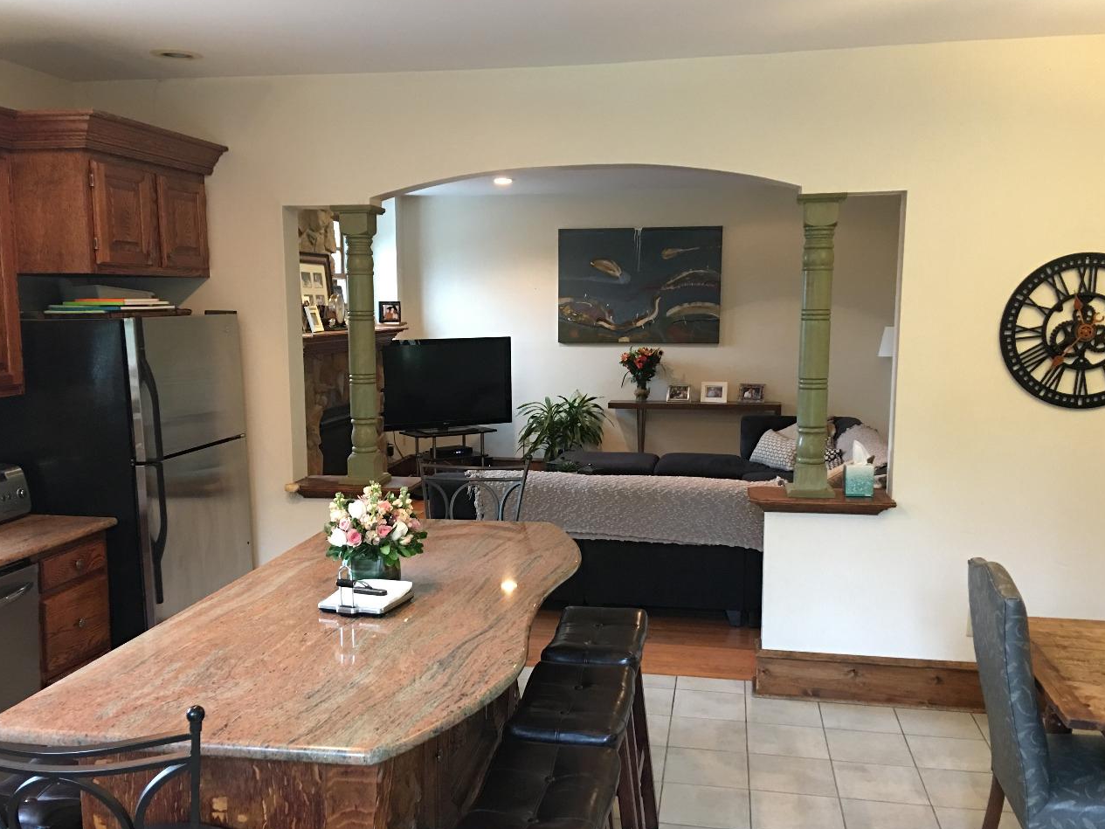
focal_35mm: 33
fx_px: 1054
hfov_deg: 55.3
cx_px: 527
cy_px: 459
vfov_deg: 42.9
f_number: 2.2
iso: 80
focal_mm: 4.15
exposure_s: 1/10
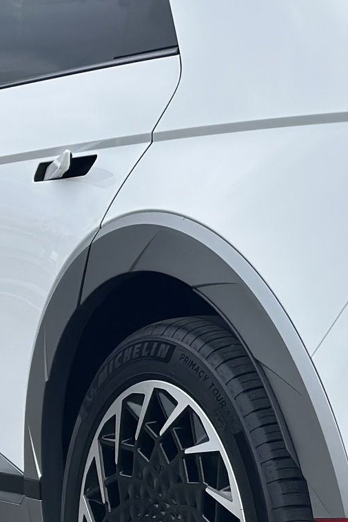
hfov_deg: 10.2
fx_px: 1956
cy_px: 305
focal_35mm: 135
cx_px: 134
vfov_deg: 15.2
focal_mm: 6.86
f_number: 1.78
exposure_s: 1/1475
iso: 80
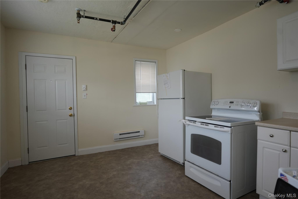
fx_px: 166
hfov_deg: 84.0
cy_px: 100
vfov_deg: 61.9
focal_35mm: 20
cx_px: 149
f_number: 4
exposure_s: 1/160
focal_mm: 20
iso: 320
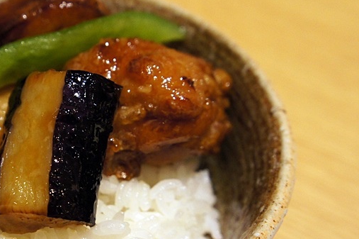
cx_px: 98
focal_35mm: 72
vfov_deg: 18.8
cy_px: 163
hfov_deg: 27.8
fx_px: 716
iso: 1000
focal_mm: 27
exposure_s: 1/50
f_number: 4
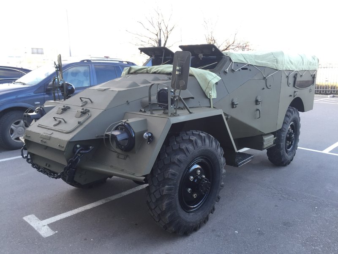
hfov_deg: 61.7
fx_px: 283
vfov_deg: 48.2
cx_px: 169
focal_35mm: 29
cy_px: 127
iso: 50
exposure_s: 1/100
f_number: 2.2
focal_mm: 4.15
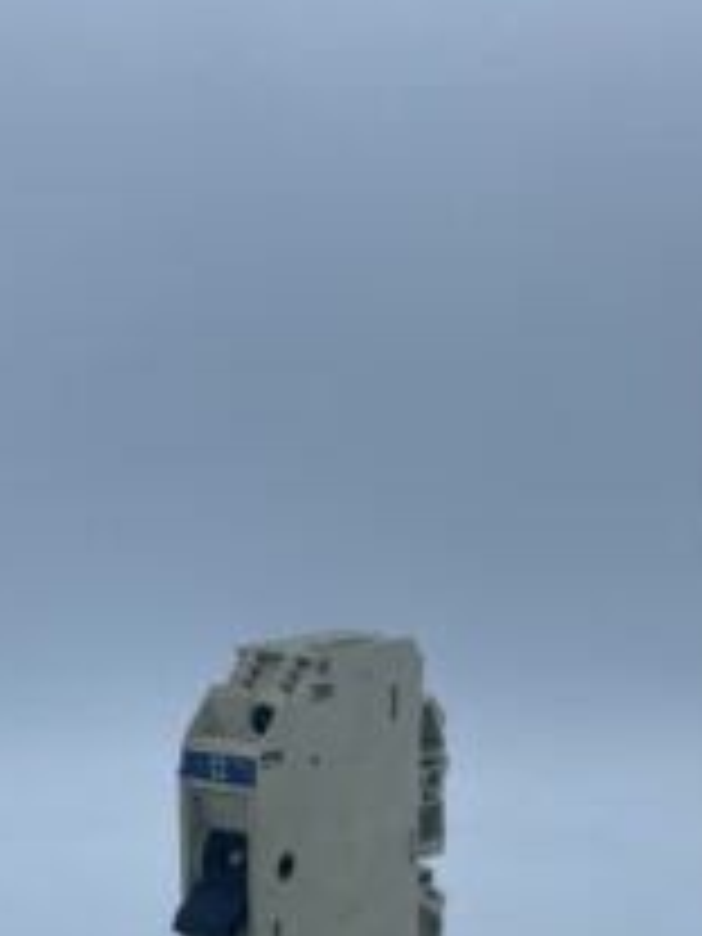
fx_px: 1352
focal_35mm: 50
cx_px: 292
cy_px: 806
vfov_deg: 36.3
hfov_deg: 29.1
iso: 32
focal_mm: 4.25
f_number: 1.8
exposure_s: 1/1996
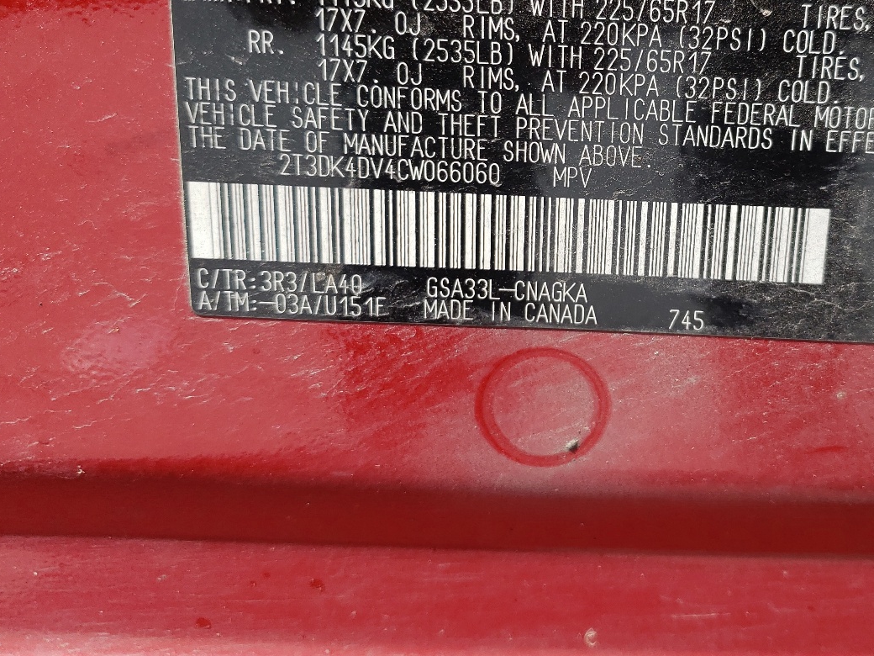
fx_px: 1010
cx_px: 634
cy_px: 232
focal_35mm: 40
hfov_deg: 45.5
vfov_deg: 35.7
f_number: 1.5
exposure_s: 1/1000
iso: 50
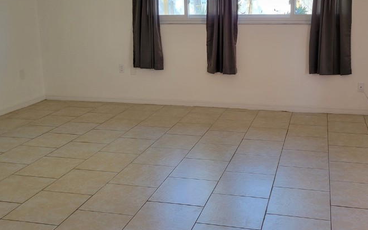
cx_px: 223
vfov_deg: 29.7
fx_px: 431
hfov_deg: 45.9
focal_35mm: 43
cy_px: 77
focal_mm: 5.4
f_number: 1.8
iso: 125
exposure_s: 1/120
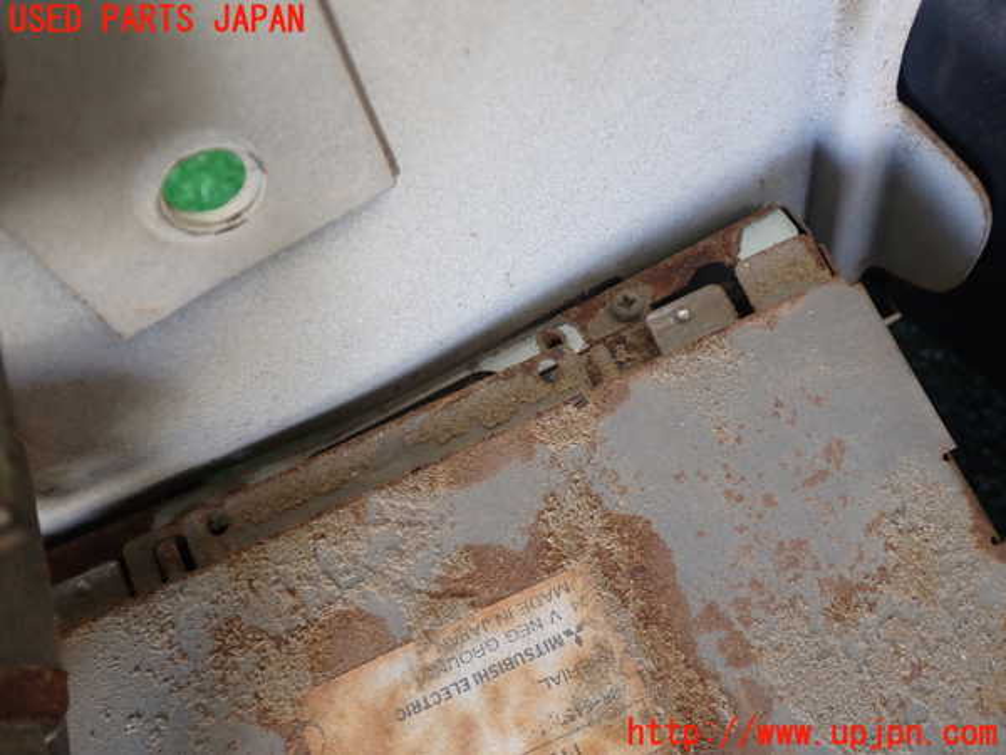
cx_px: 503
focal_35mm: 30
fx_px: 872
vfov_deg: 46.8
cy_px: 378
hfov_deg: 60.0
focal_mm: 5.4
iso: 200
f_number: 2.3
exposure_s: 1/40
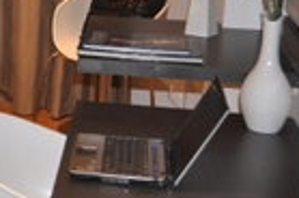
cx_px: -157
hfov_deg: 17.2
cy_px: 1
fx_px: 887
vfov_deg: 12.6
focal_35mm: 107
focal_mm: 22
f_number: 3.8
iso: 800
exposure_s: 1/60
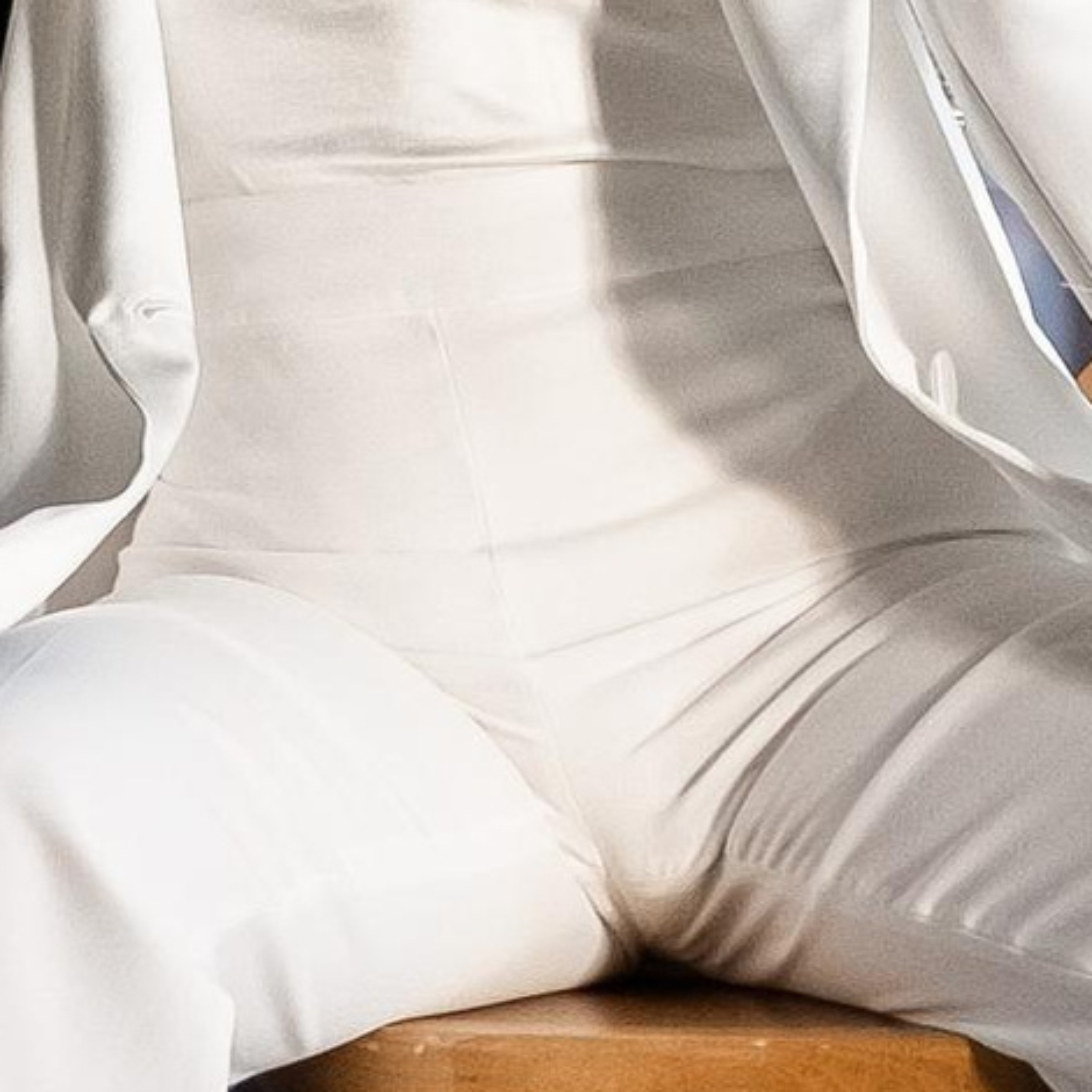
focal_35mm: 368
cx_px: 1215
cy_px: -1329
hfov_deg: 4.7
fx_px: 13134
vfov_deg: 4.7
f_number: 2
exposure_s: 1/500
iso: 640
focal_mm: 35
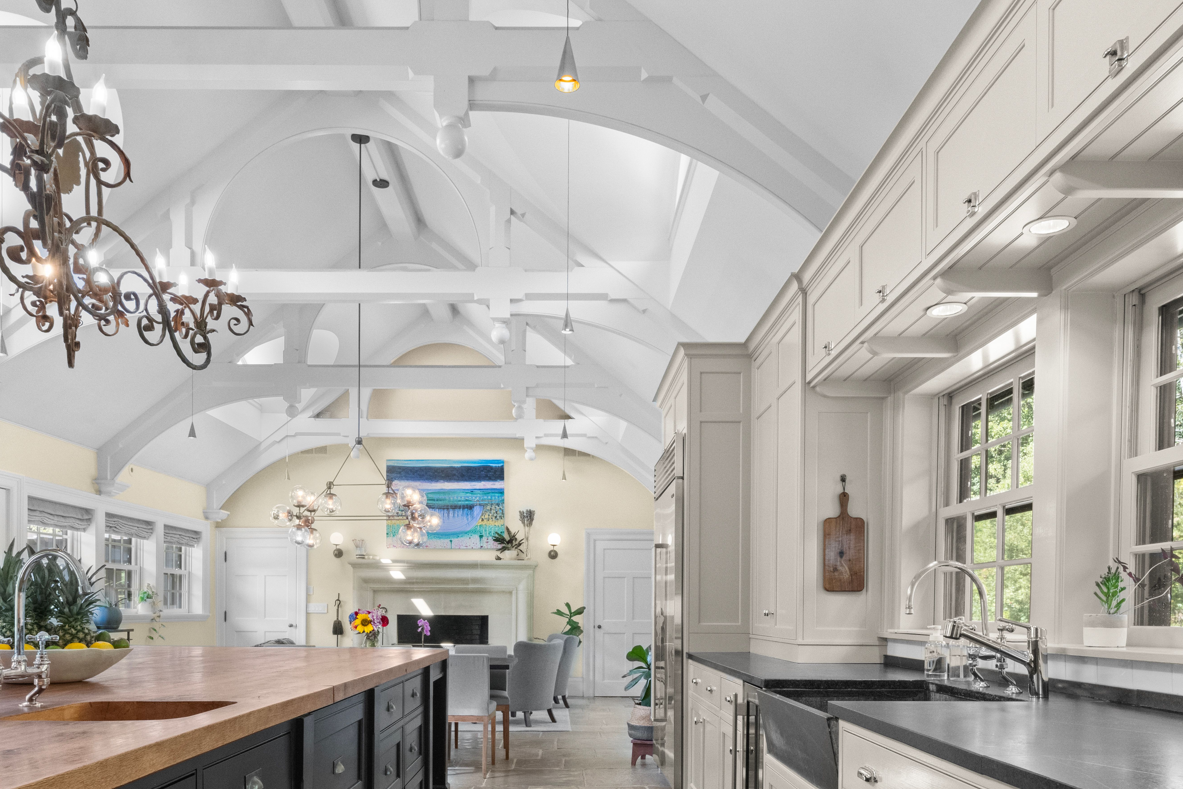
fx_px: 923
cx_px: 565
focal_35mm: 28
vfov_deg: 44.3
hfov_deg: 65.3
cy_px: 615
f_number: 11
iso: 2000
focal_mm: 15.6
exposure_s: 1/10
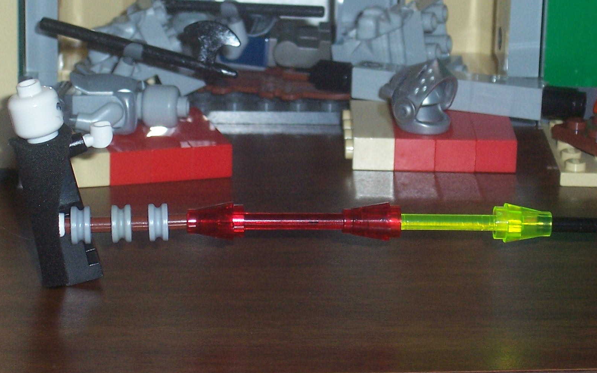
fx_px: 2294
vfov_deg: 9.3
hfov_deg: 14.8
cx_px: 313
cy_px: 97
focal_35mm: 141
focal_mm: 13.5
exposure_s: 1/90
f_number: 4.1
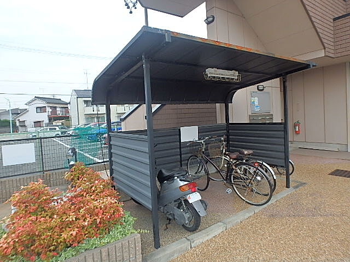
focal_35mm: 21
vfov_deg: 63.4
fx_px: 212
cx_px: 175
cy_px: 131
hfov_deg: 79.0
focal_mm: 3.7
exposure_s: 1/500
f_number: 3.5
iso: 125
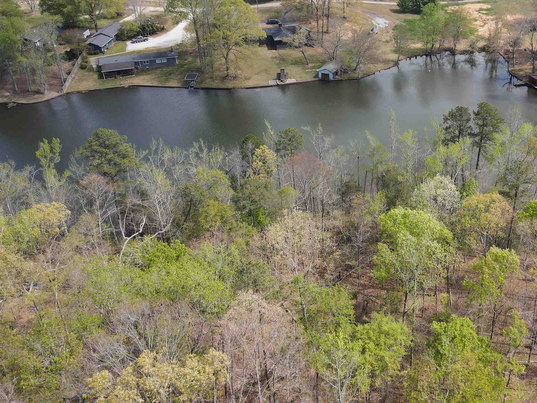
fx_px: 527
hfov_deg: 53.1
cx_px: 349
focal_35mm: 34
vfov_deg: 41.4
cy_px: 142
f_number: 2.8
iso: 100
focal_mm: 4.5
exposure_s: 1/320
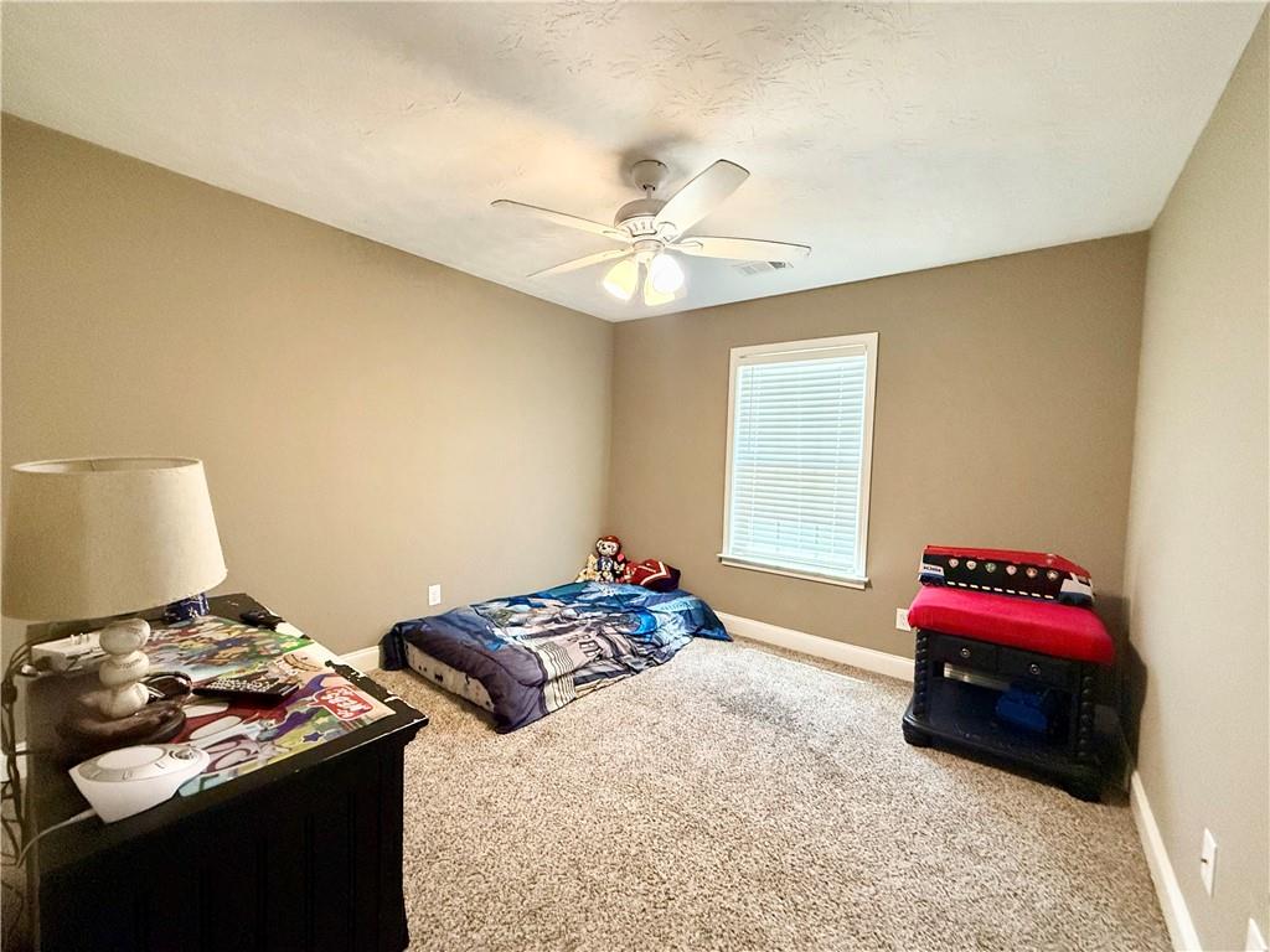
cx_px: 635
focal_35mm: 14
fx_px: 514
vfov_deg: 85.7
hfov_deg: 102.1
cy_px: 476
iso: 640
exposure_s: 1/120
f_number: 2.2
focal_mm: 2.22
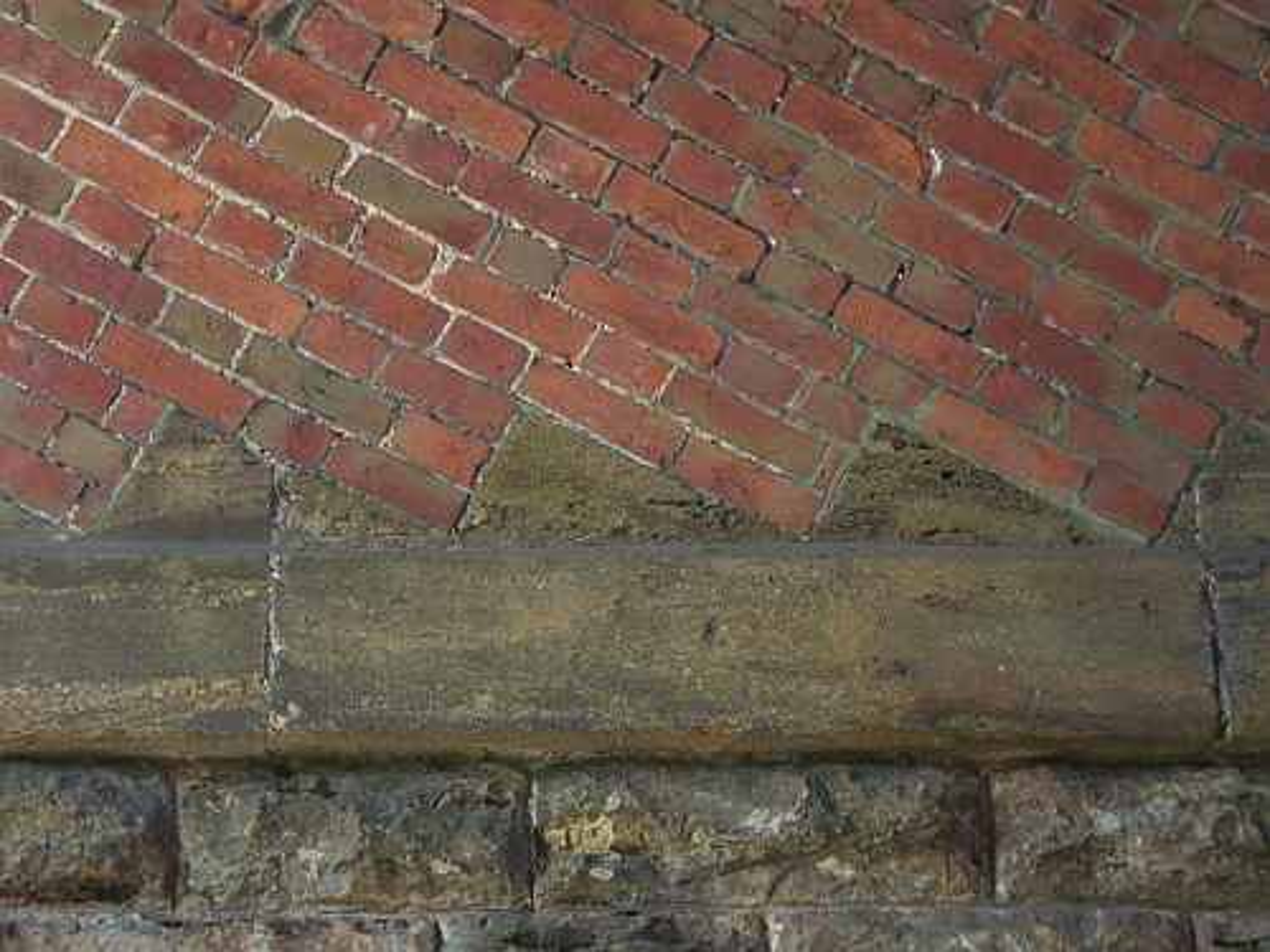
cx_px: 635
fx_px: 4293
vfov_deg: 12.7
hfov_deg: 16.8
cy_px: 476
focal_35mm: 117
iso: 200
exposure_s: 1/125
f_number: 4.4
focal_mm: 19.2
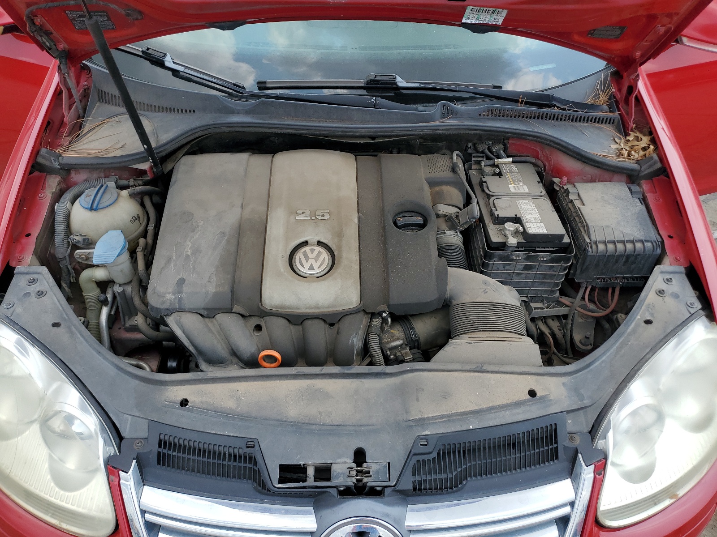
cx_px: 358
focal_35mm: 26
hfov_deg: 67.3
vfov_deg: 53.1
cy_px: 268
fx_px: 539
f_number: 1.5
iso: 50
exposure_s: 1/1429
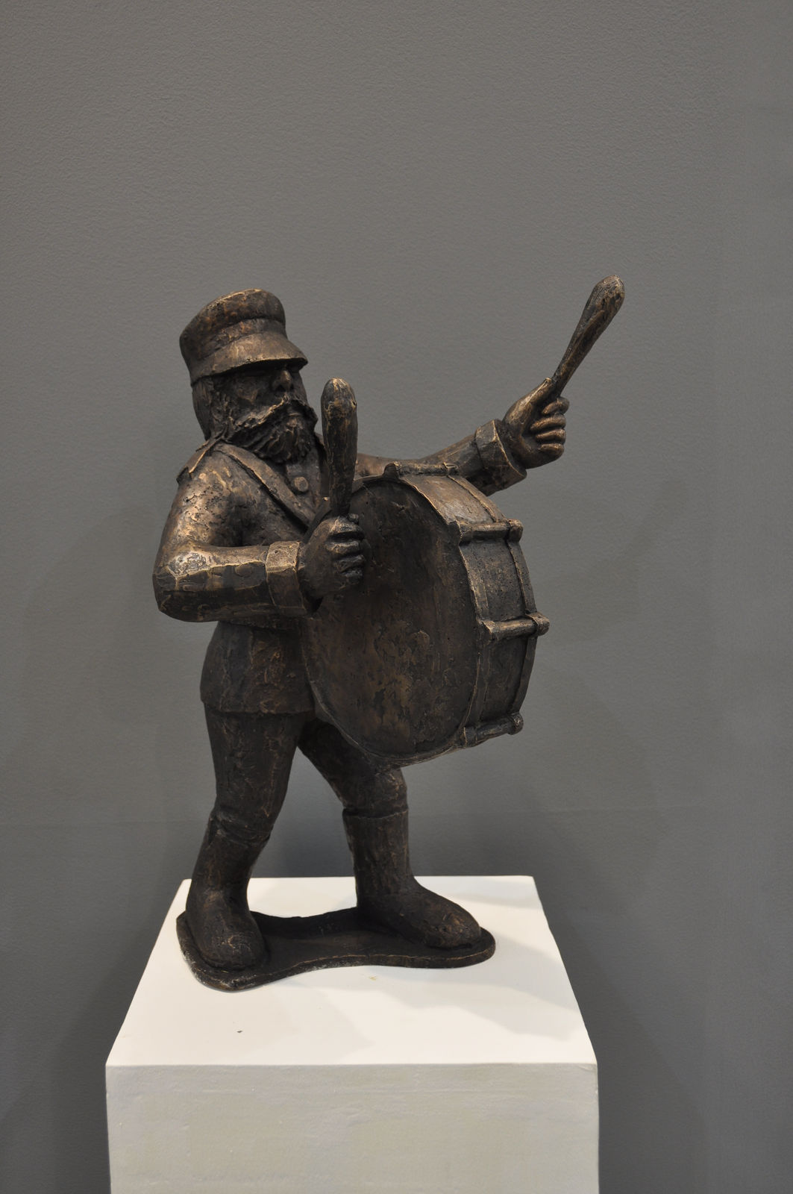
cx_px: 396
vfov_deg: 57.3
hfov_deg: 39.9
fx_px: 1093
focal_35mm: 33
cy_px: 597
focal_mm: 22
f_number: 3.8
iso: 400
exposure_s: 1/40
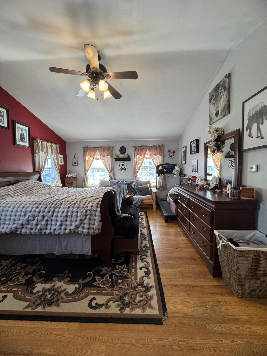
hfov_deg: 85.7
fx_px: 144
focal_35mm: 14
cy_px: 178
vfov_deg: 102.1
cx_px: 134
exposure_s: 1/120
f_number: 2.2
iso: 160
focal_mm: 2.22
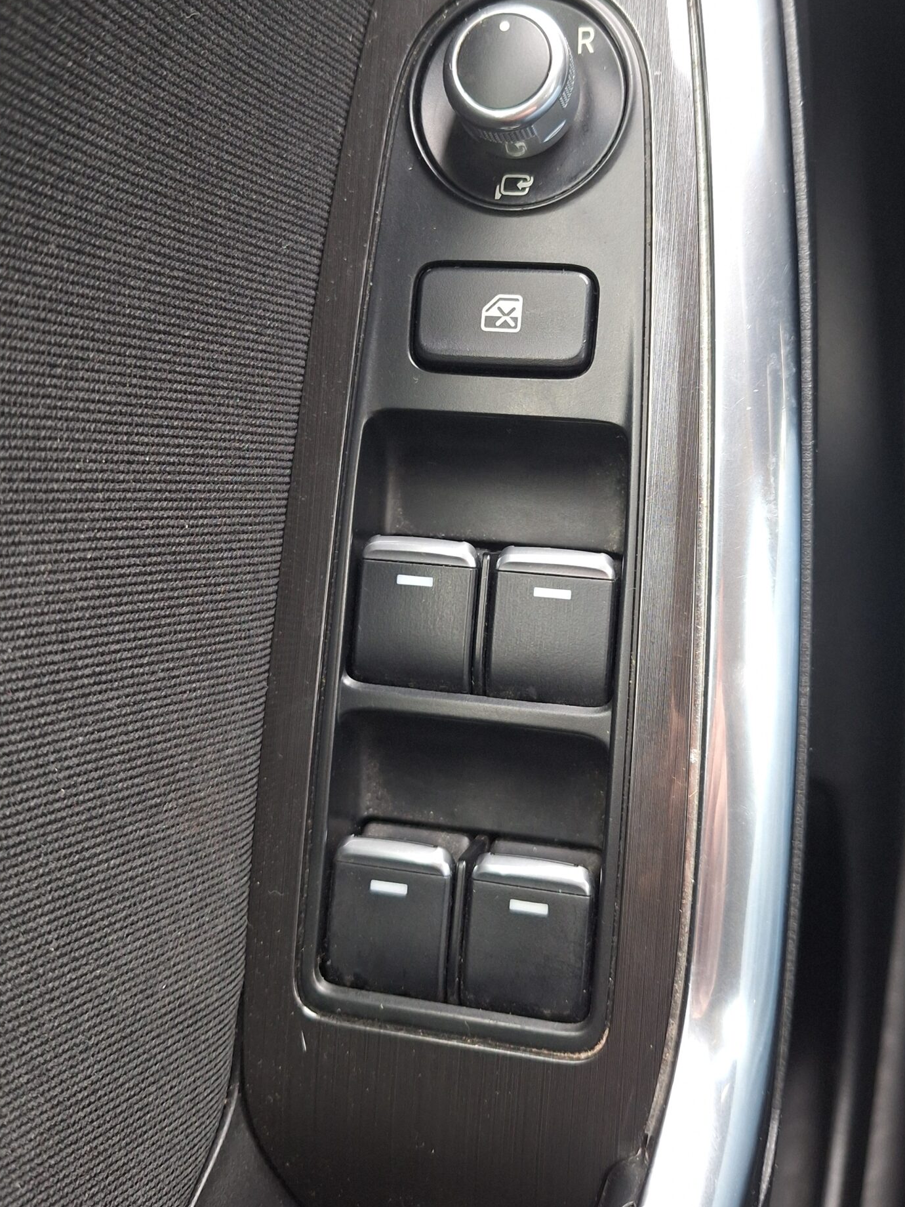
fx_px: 1115
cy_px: 527
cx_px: 504
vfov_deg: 56.6
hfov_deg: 44.1
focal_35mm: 32
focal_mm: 5.54
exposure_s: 1/50
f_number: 1.8
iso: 250
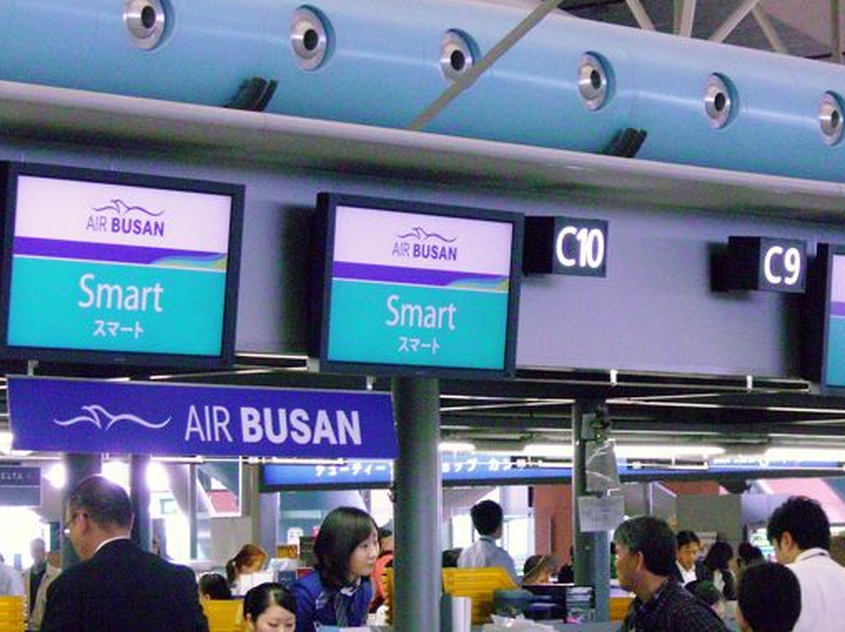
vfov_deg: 10.1
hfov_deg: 13.5
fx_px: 3561
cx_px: 371
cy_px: 347
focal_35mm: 146
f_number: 5.4
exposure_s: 1/60
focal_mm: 23.7
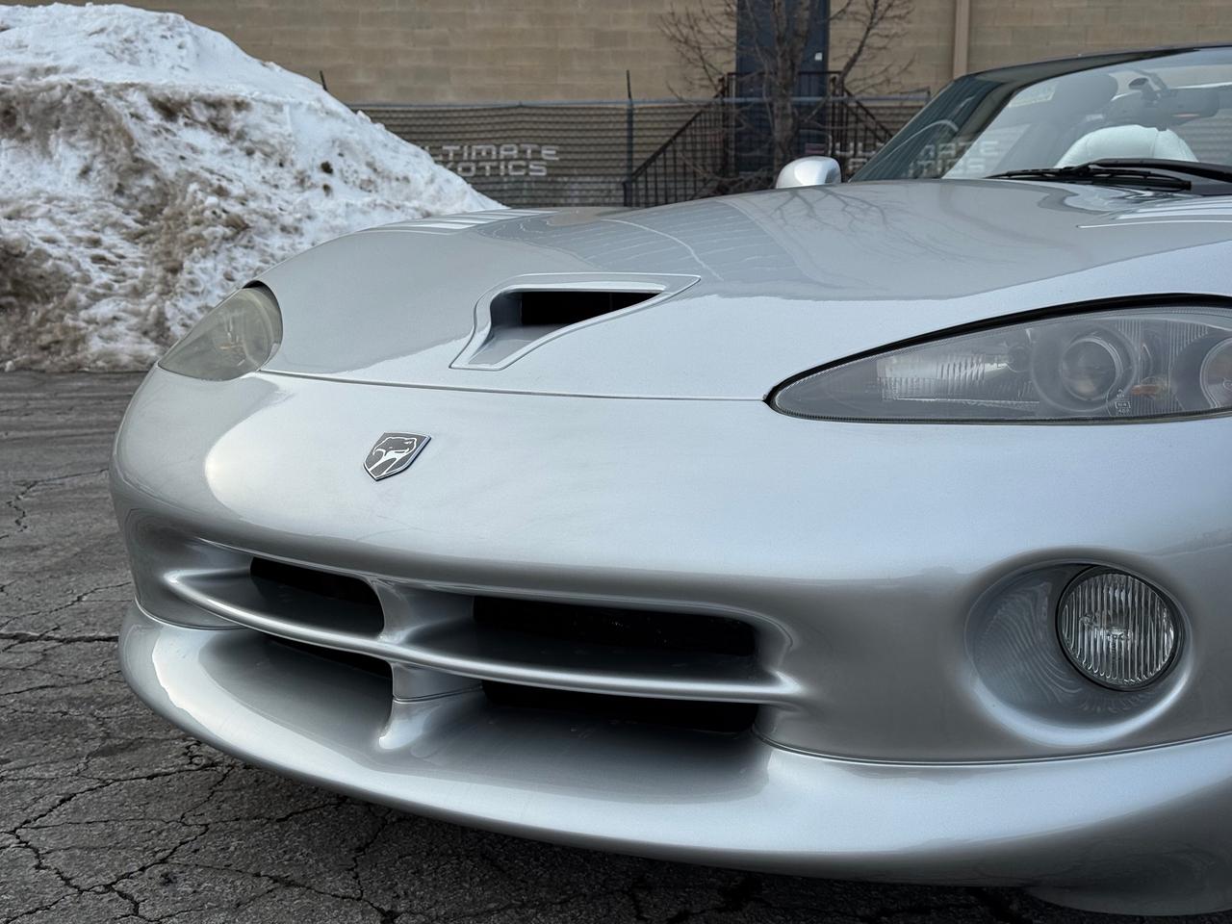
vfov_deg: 30.3
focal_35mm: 48
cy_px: 462
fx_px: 1708
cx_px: 616
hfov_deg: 39.7
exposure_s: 1/3096
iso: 64
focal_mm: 6.76
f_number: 1.78
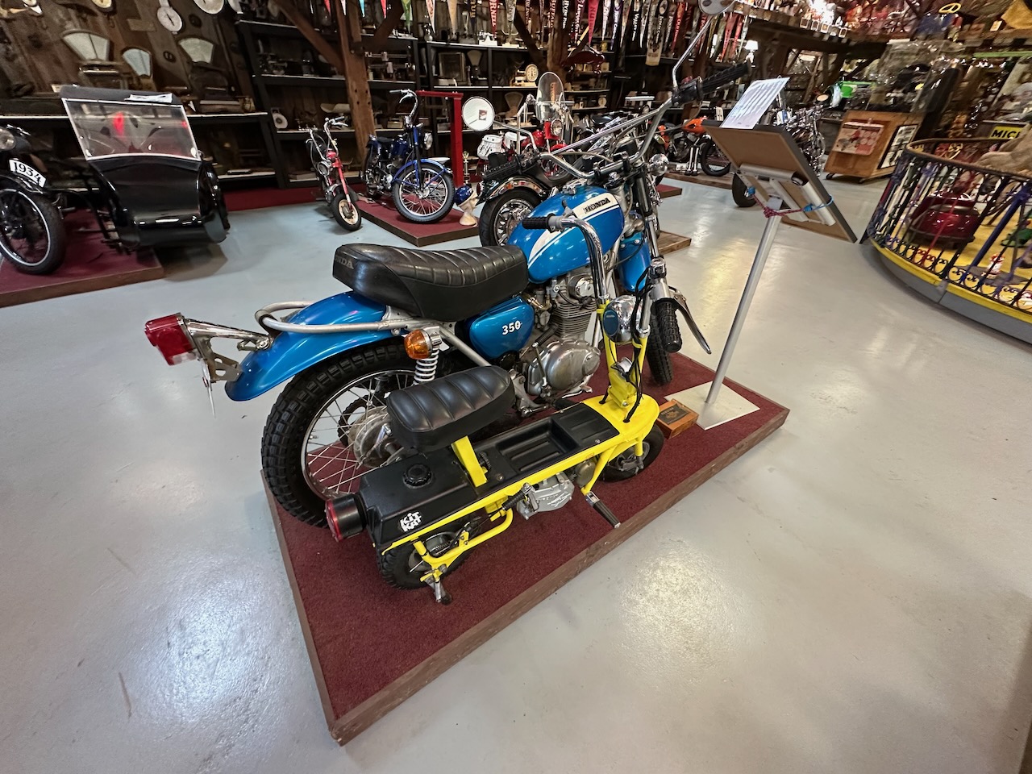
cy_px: 387
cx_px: 516
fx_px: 417
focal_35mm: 14
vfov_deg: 85.7
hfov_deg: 102.1
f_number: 2.2
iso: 640
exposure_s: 1/60
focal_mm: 2.22
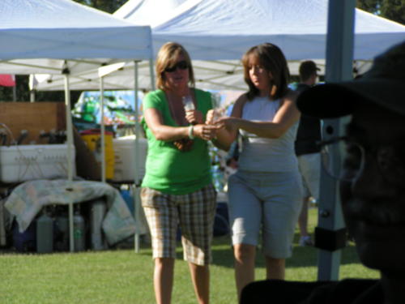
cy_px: 152
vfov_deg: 8.2
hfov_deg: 11.0
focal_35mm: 180
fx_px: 2106
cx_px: 202
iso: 50
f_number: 3.5
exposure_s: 1/640
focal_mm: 27.5
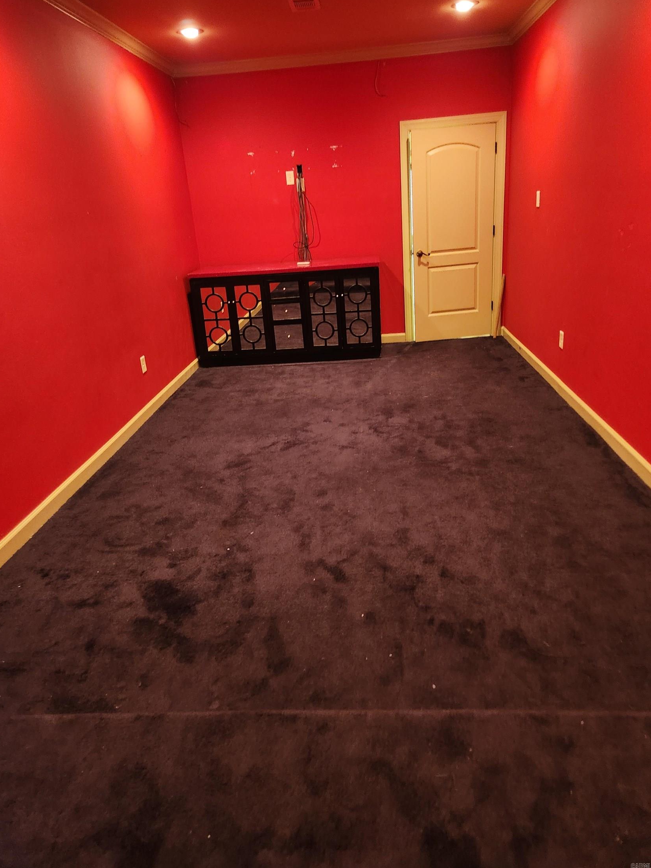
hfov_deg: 56.8
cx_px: 331
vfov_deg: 71.6
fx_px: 602
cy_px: 418
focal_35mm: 24
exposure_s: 1/24
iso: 500
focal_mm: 5.4
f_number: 1.8
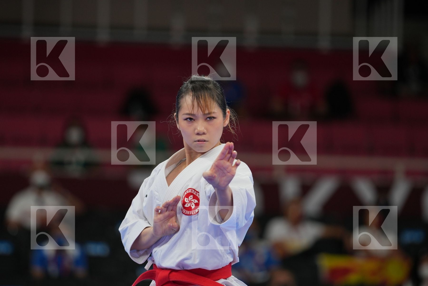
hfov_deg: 6.9
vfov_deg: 4.6
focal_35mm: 300
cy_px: 143
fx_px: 3566
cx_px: 214
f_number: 2.8
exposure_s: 1/500
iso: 320
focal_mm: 200
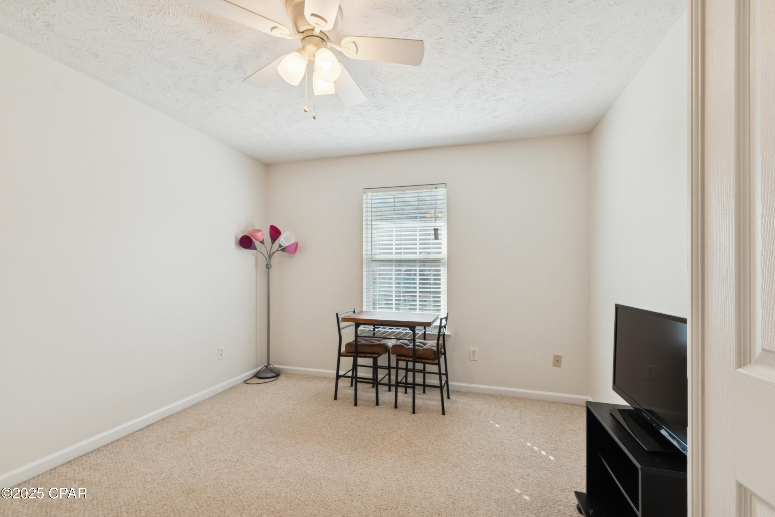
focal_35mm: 15
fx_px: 323
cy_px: 258
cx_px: 388
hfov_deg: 100.4
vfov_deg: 77.3
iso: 125
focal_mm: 10
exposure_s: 1/25
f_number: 10
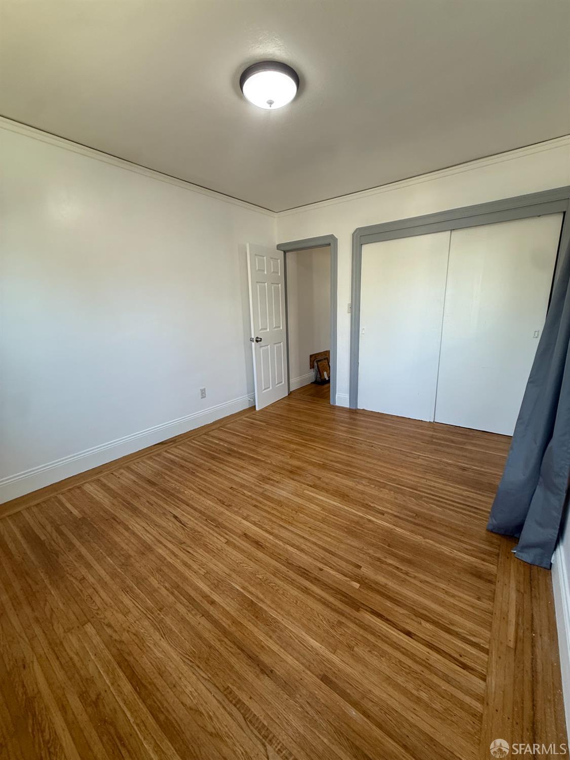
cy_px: 380
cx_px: 285
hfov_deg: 85.7
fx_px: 307
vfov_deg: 102.1
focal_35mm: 14
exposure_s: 1/120
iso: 125
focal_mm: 2.22
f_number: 2.2
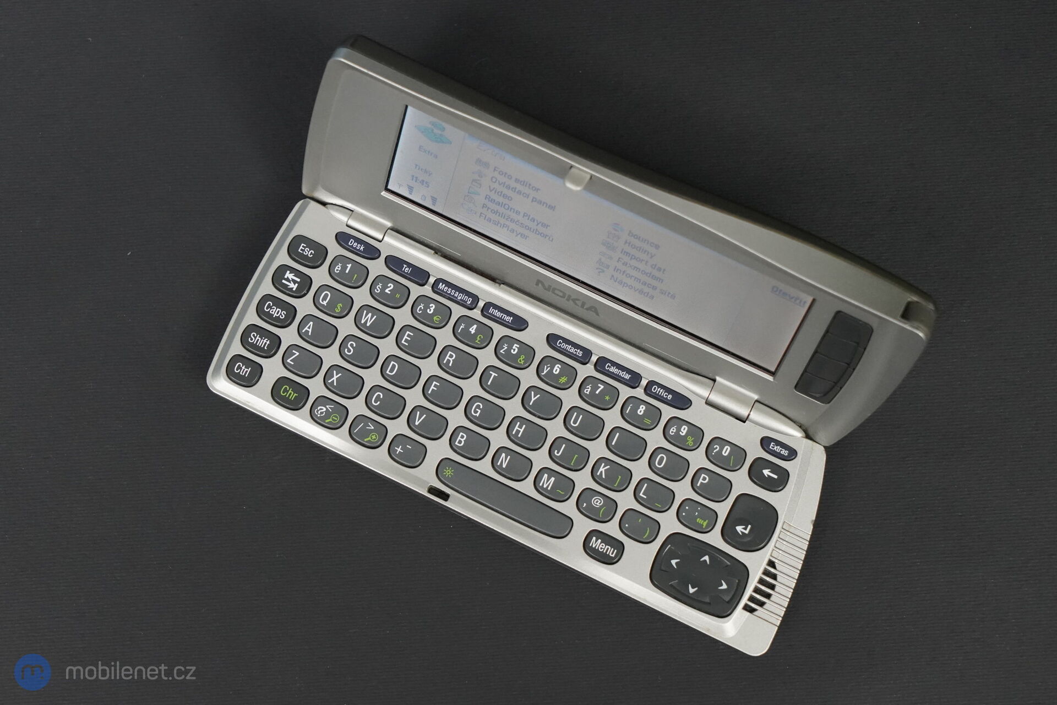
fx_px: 1879
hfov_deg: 31.4
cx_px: 528
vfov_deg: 21.2
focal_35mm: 64
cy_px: 352
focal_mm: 64
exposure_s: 1/200
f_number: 8
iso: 5000
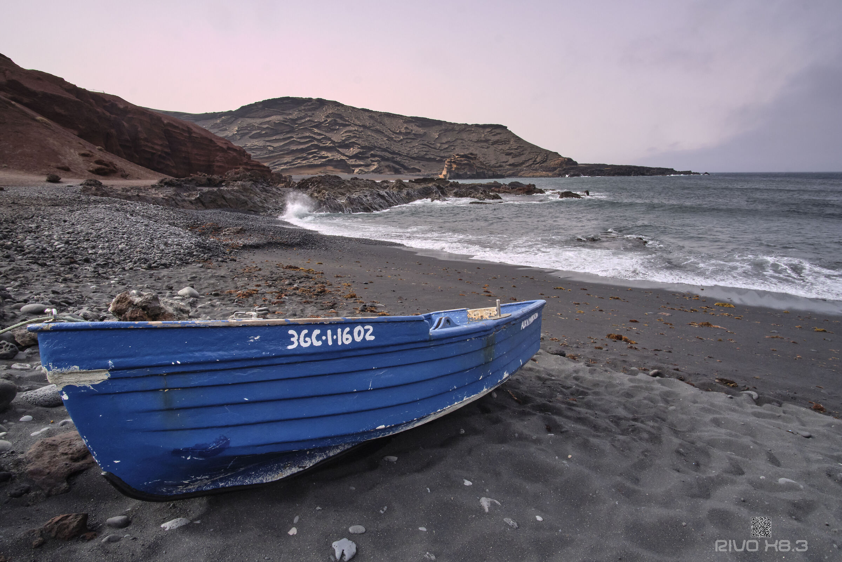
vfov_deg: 67.4
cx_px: 421
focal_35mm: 18
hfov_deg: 90.0
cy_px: 281
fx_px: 421
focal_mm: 12
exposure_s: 1/200
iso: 500
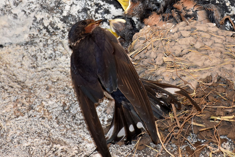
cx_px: 153
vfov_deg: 3.9
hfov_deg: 5.9
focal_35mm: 350
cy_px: 31
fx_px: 2285
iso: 500
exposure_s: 1/125
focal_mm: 140
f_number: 5.6
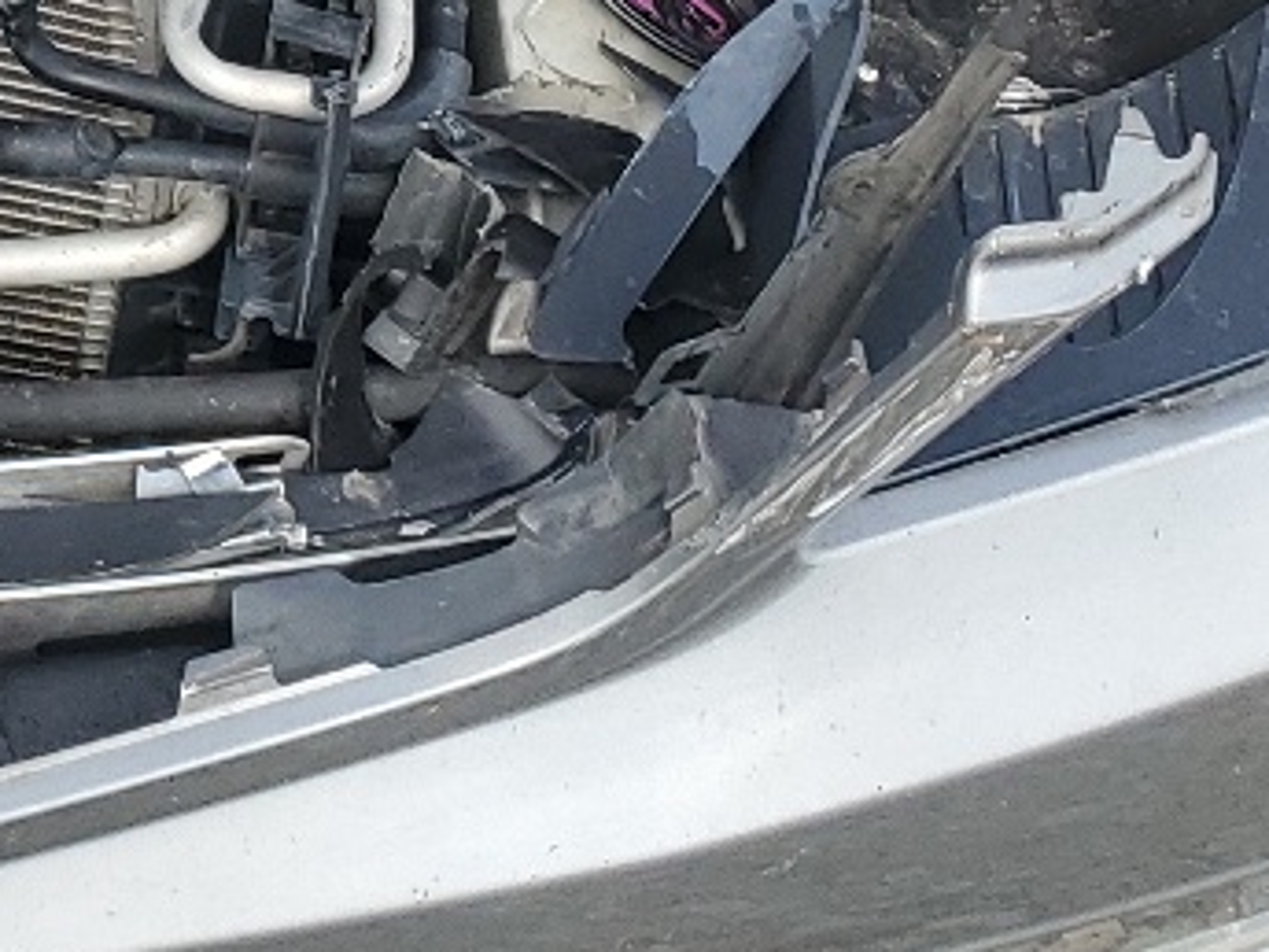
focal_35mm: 121
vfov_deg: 10.8
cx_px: -812
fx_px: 4436
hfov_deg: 14.8
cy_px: -1181
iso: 50
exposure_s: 1/1111
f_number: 1.5
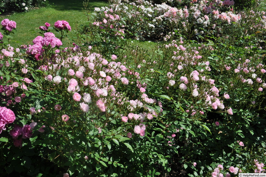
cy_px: 88
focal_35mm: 36
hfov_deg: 53.2
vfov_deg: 36.8
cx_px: 133
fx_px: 266
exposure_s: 1/320
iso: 200
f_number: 9
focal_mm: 24
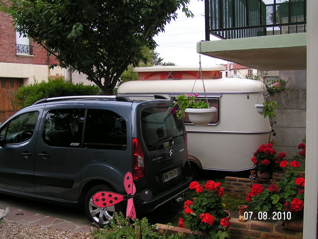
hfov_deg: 49.0
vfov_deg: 37.7
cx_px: 159
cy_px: 120
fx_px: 349
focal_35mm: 38
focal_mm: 5.8
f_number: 4
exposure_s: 1/80
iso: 50
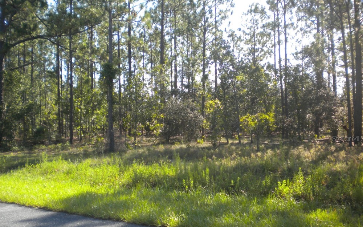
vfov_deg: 33.5
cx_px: 180
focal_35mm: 38
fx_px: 376
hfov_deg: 51.5
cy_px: 138
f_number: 3.1
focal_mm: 6.3
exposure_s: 1/406
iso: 111
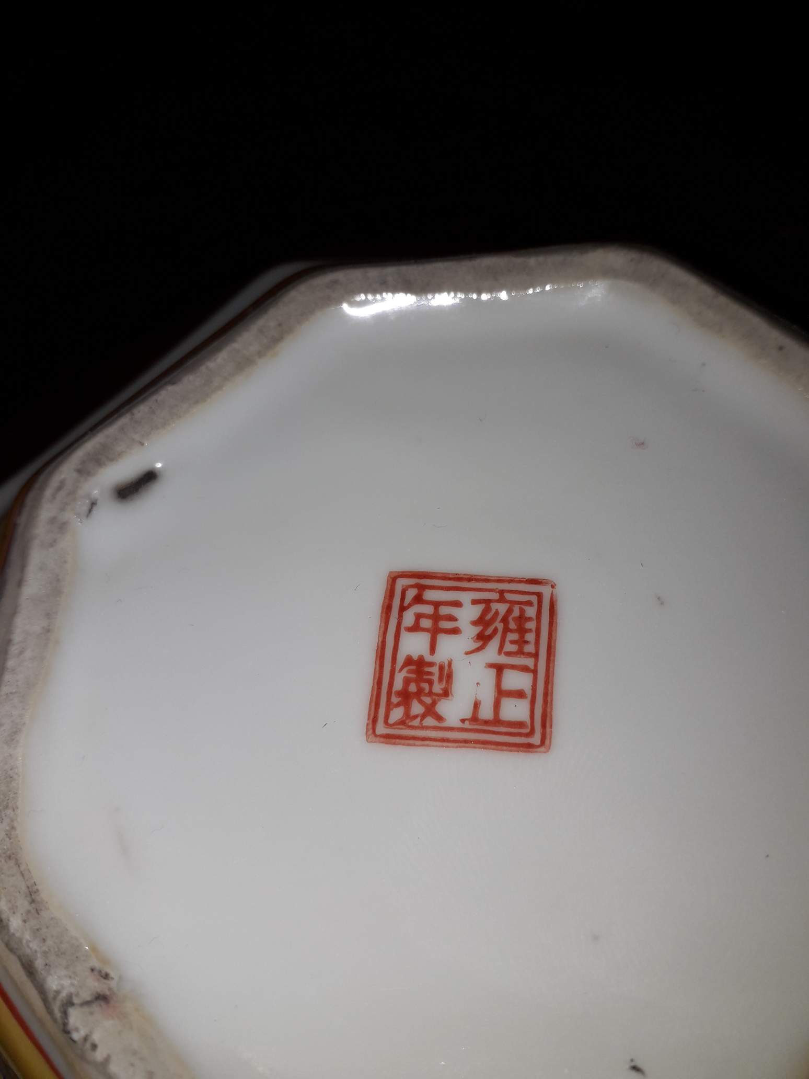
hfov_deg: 51.4
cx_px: 404
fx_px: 841
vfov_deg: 65.3
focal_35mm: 27
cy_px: 540
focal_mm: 3.6
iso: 40
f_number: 1.9
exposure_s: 1/1502
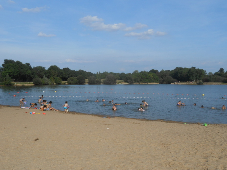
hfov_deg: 49.0
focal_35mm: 38
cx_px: 114
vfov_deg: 37.7
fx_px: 249
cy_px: 85
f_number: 4.2
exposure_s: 1/1000
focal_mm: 6.8
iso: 80
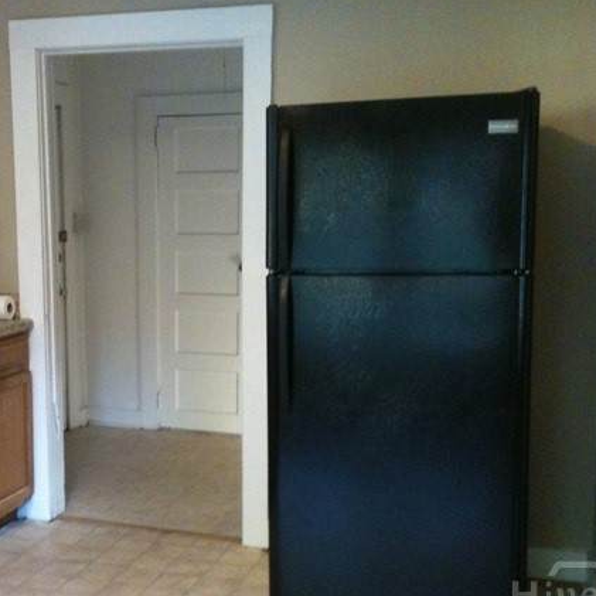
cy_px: 326
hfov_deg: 35.6
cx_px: 180
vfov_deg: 36.0
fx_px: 916
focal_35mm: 47
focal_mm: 3.85
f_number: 2.8
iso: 320
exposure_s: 1/15
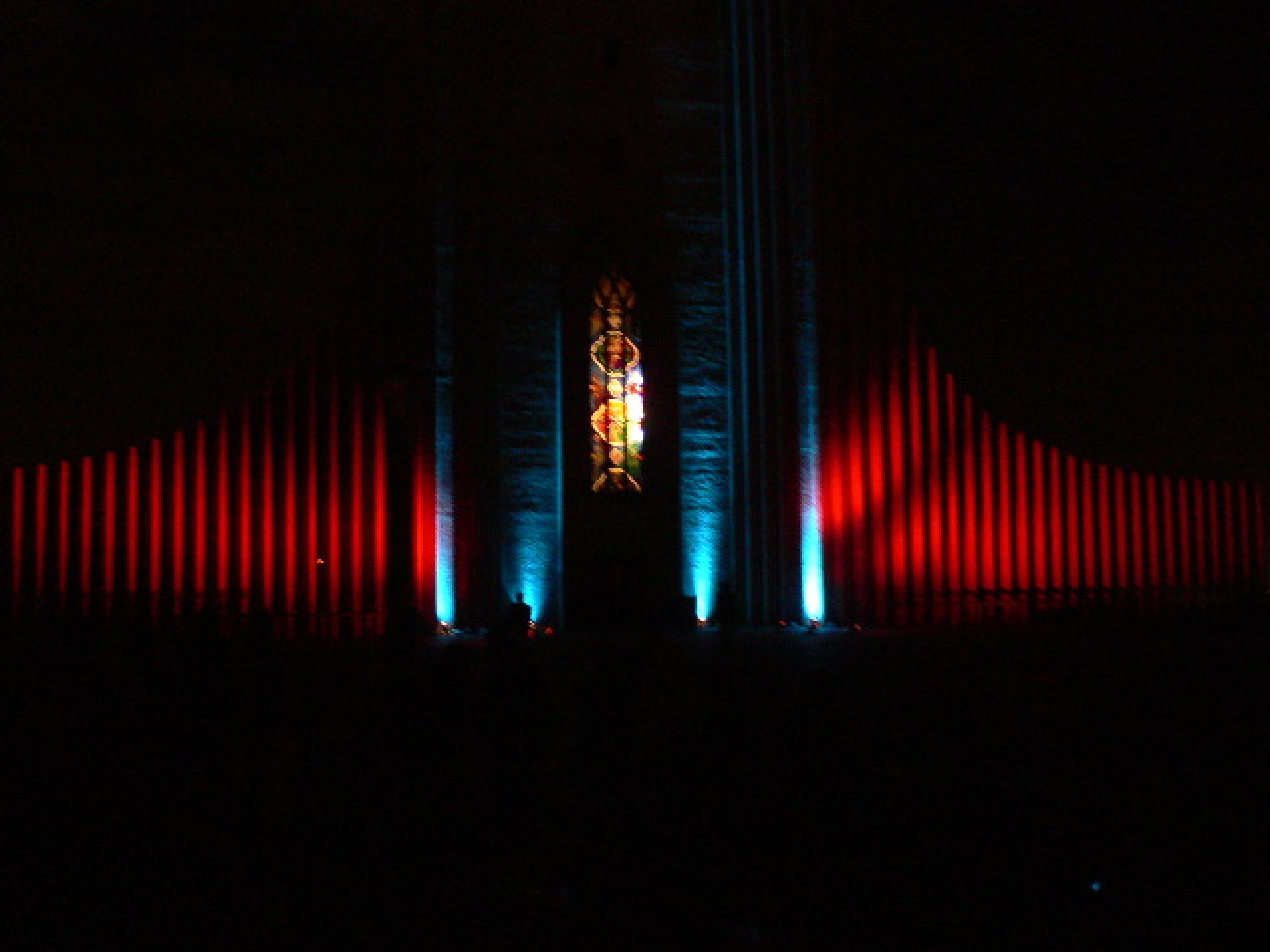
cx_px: 635
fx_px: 1357
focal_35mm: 37
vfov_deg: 38.7
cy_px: 476
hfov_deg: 50.1
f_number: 2.8
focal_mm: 6.1
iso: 200
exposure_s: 1/4
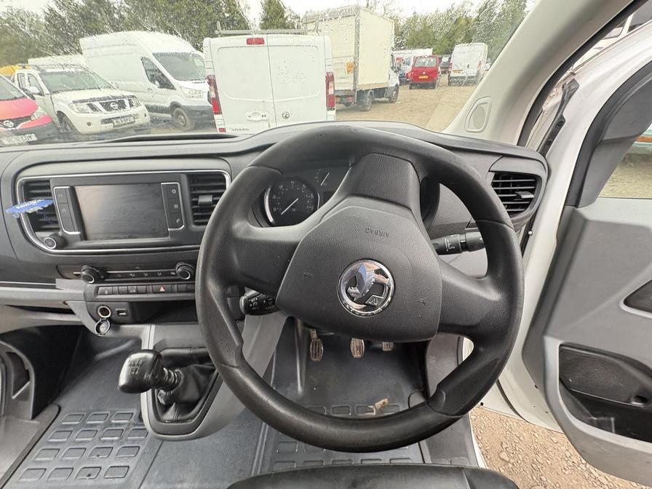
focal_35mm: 14
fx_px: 264
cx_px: 326
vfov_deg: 85.7
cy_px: 244
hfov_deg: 102.1
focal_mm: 2.22
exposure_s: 1/60
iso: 320
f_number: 2.2
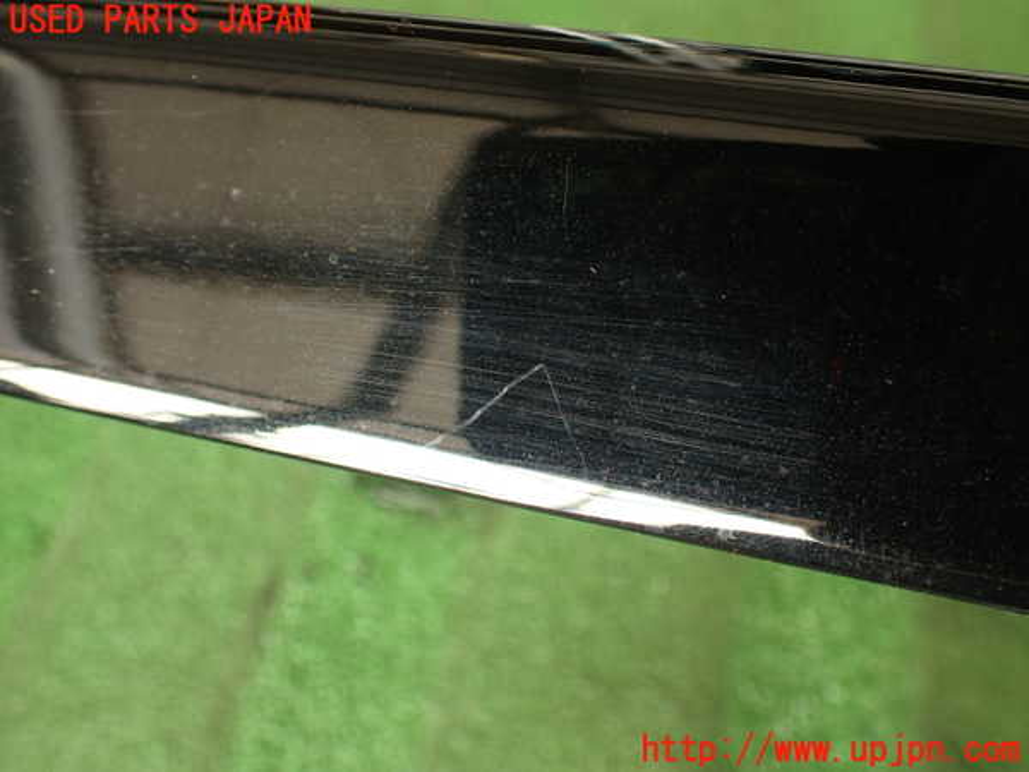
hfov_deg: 56.8
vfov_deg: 44.2
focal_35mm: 32
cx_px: 514
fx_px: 951
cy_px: 386
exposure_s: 1/40
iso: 200
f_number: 2.4
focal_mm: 5.79
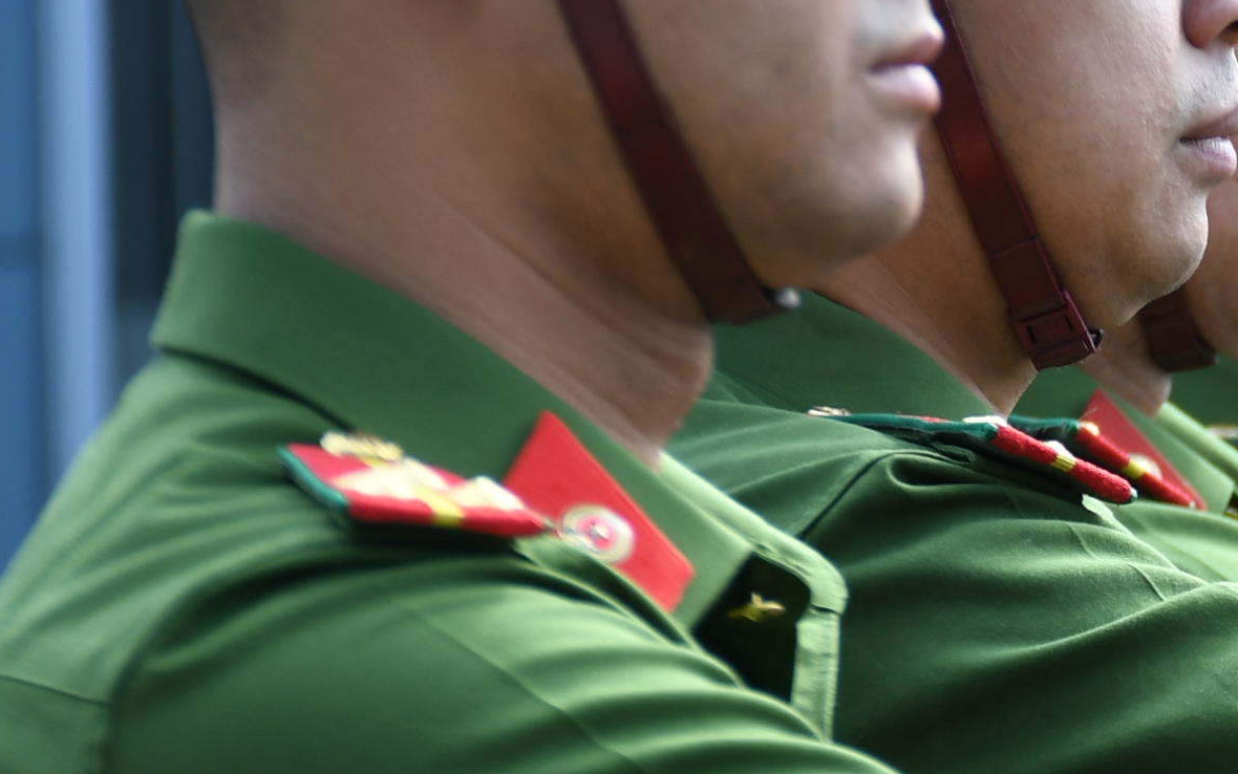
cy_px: 501
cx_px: 1397
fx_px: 18257
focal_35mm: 541
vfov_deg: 2.4
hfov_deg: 3.9
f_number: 5.6
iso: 160
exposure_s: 1/200
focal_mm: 100
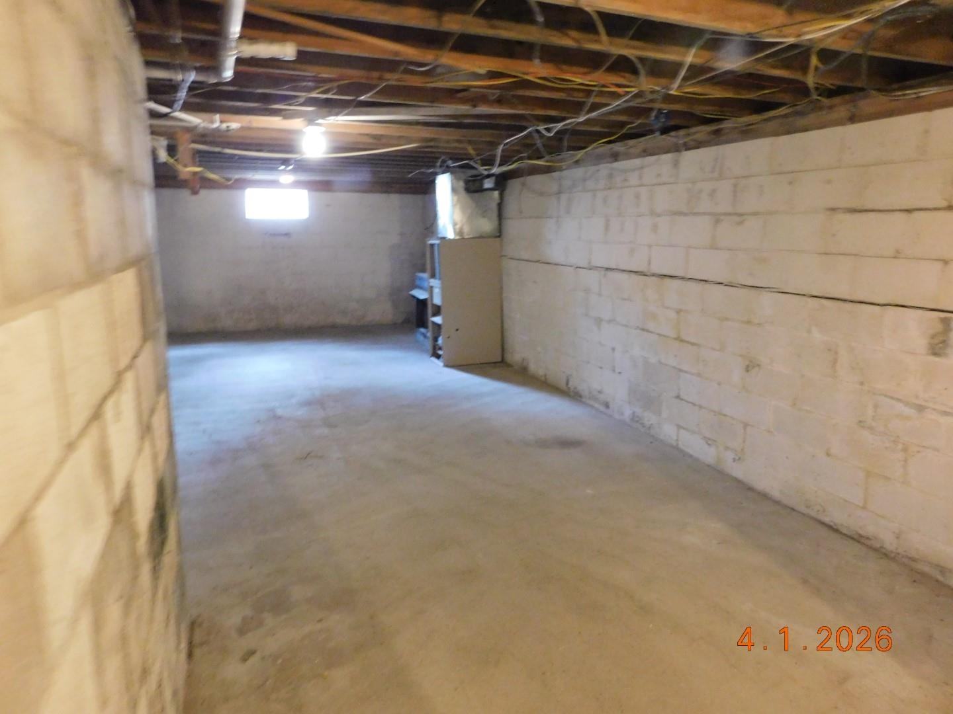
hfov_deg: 73.9
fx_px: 633
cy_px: 357
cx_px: 476
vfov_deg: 58.9
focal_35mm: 23
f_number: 3
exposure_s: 1/2.5
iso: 800
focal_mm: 4
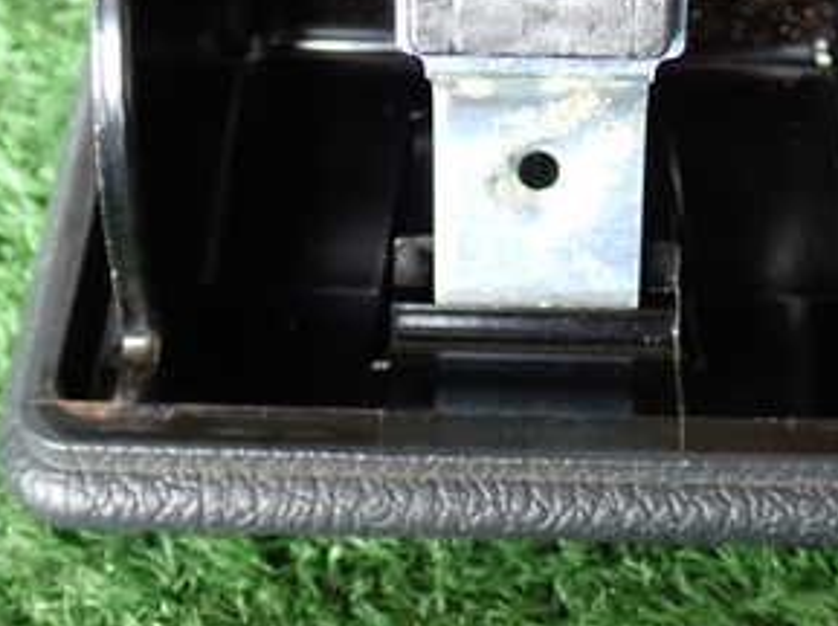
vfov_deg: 18.4
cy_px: 78
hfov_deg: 24.6
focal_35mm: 79
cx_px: 557
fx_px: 1910
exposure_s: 1/40
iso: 320
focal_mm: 6.83
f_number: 2.7
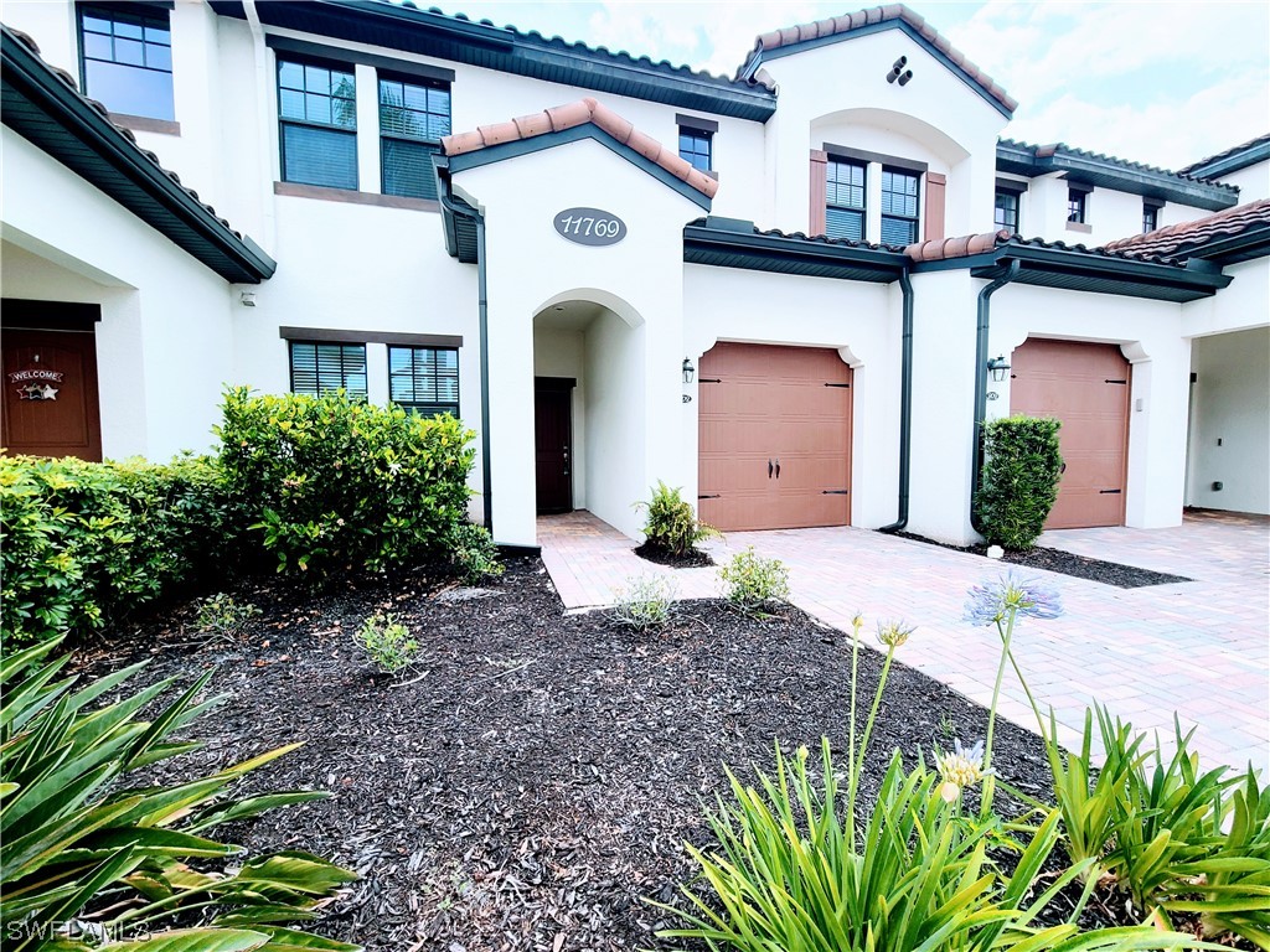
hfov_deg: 106.2
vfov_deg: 89.9
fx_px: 477
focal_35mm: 13
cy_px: 476
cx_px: 635
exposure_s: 1/697
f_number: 2.2
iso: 50
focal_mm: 2.2
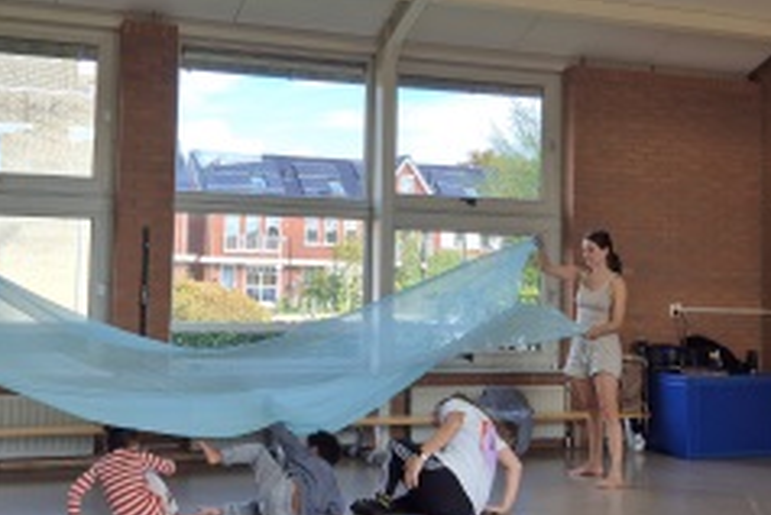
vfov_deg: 29.9
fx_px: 964
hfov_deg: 42.8
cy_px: 269
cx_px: 240
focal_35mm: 45
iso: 25
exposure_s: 1/312
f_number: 1.8
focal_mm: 5.4
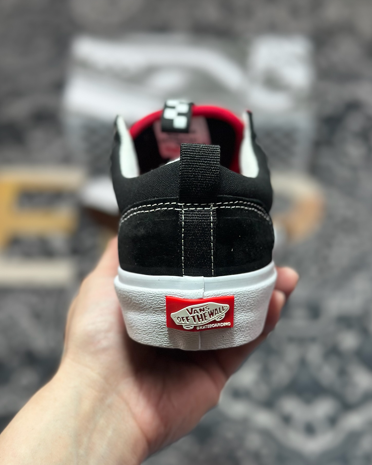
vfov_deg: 35.4
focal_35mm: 53
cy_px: 235
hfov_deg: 28.6
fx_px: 729
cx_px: 193
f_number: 1.78
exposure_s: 1/291
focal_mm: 6.86
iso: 80
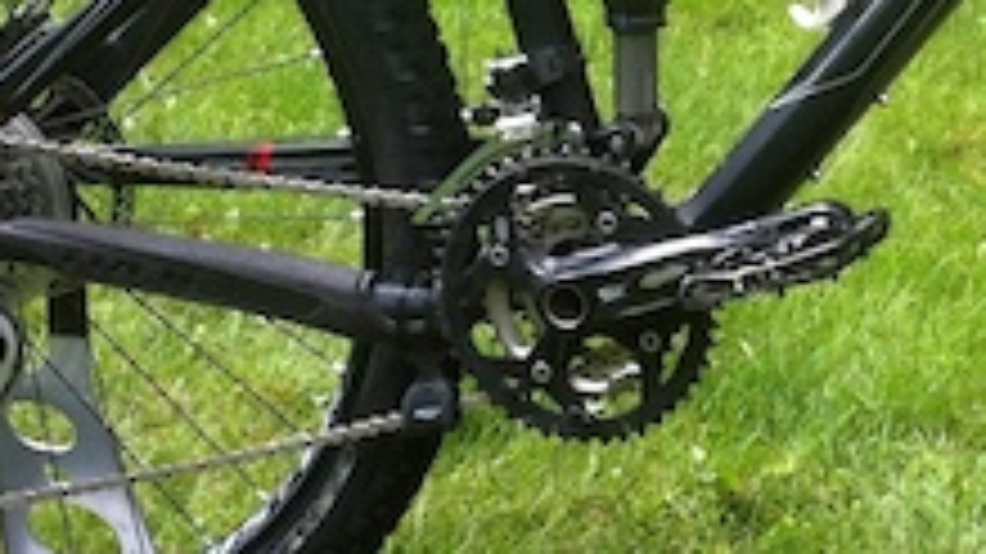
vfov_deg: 8.7
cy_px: 36
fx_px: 3633
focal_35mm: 139
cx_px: 1000
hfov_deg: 15.2
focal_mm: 3.85
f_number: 2.8
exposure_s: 1/290
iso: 80
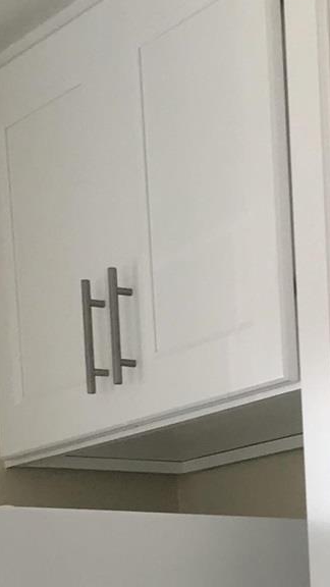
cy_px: 913
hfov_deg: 9.4
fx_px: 1898
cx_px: 601
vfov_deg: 15.9
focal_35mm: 122
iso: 50
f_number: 1.8
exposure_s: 1/45
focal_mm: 3.99
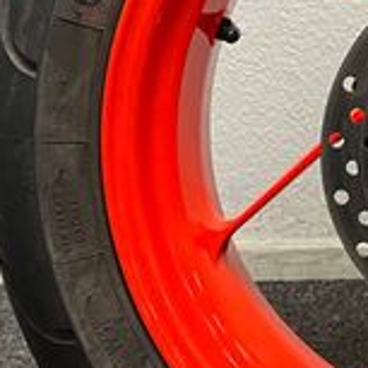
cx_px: 495
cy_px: 125
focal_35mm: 96
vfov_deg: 18.1
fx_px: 1155
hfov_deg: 16.9
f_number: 1.6
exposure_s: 1/50
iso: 200
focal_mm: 5.1
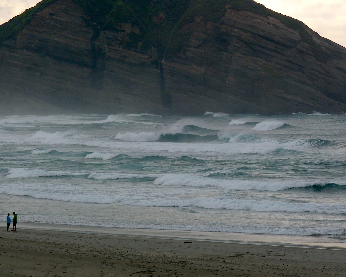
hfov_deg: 9.2
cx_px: 170
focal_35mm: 210
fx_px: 2151
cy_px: 138
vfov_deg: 7.4
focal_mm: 35.6
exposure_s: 1/320
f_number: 5.6
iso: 100
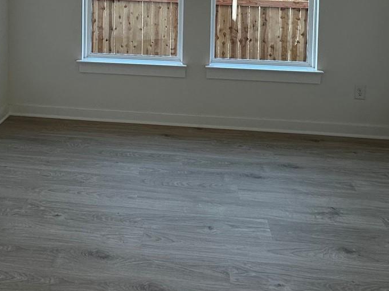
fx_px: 472
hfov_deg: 44.2
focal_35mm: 42
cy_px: -29
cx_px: 133
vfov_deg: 30.7
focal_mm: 2.22
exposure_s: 1/128
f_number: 2.2
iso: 40
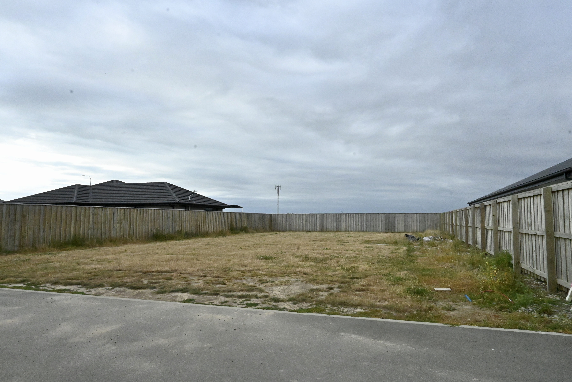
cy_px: 191
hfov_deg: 73.7
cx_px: 286
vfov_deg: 53.1
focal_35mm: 24
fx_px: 381
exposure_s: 1/640
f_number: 22
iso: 5000
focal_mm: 16
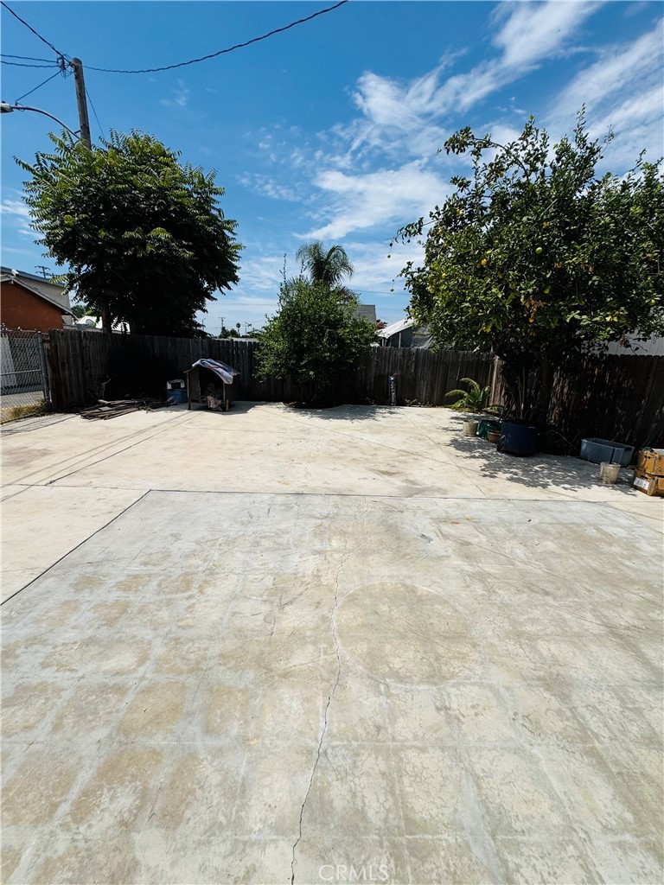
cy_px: 442
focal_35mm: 14
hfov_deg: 85.7
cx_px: 332
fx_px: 358
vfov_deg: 102.1
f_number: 2.2
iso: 40
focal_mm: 2.22
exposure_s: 1/3906
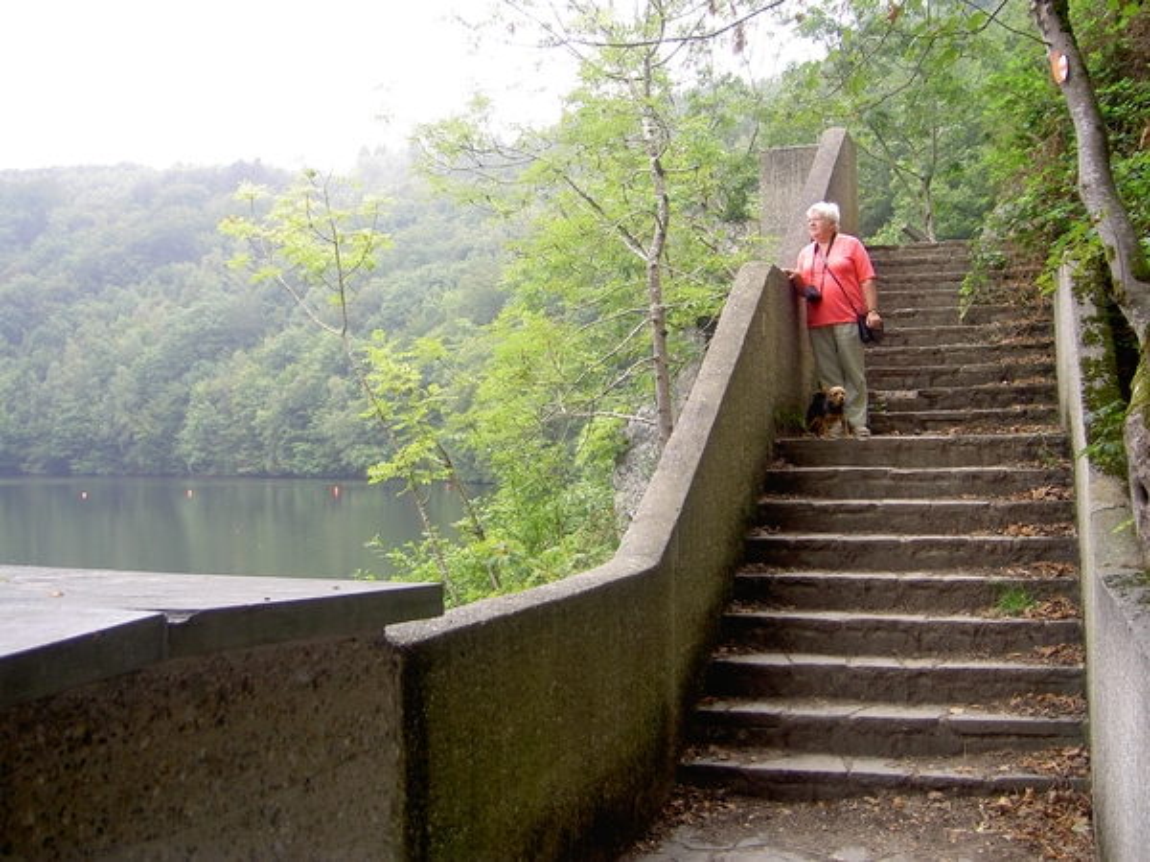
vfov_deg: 36.8
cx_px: 575
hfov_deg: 47.9
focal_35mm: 39
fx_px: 1296
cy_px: 431
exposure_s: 1/80
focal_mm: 8
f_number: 2.8
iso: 100
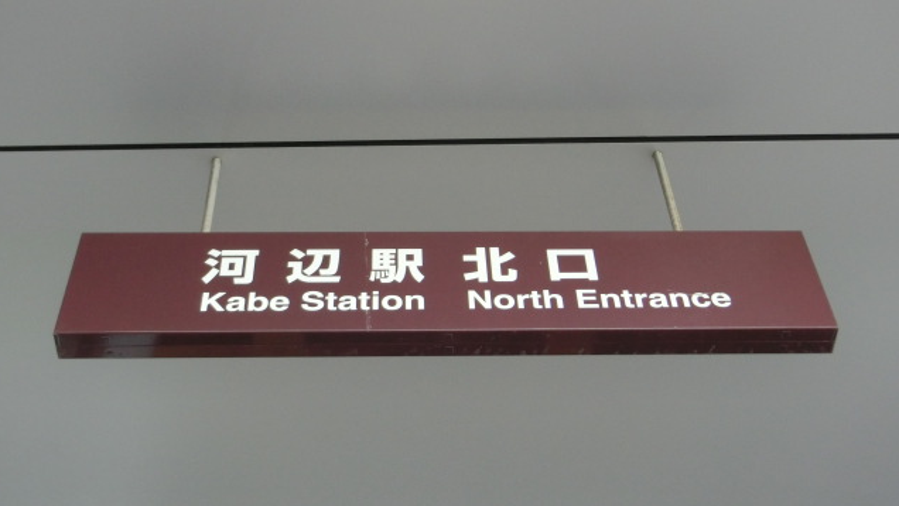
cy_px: 181
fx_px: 1359
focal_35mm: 57
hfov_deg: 36.6
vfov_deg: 21.0
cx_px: 448
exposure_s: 1/80
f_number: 4.7
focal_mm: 9.3
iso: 400
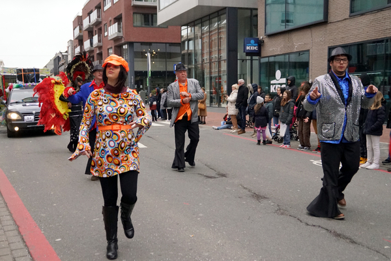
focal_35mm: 36
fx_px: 391
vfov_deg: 36.9
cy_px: 130
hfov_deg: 53.1
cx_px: 196
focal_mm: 24
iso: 2500
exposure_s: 1/2000
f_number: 4
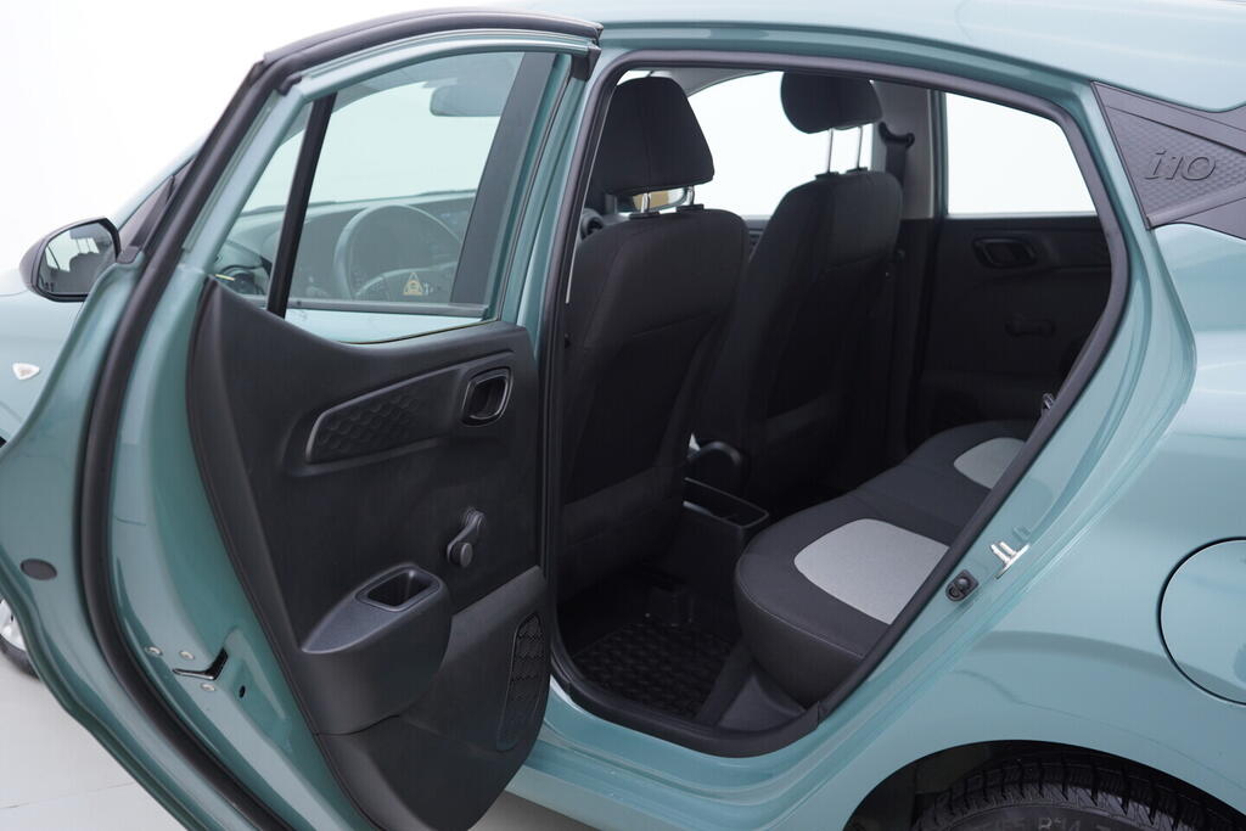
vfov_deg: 36.9
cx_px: 623
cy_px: 416
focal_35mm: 36
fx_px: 1246
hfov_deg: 53.1
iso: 125
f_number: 3.2
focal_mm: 24
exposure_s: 1/40
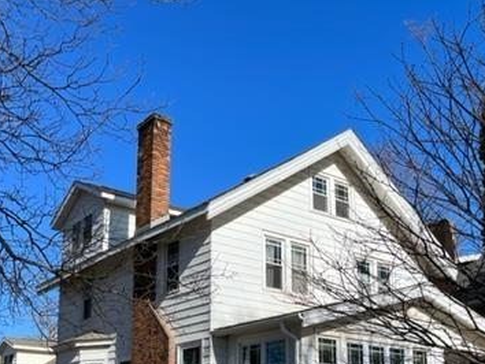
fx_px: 659
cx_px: 247
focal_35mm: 47
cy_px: 327
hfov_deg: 40.4
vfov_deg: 29.6
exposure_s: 1/3311
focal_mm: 5.1
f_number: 1.6
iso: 50
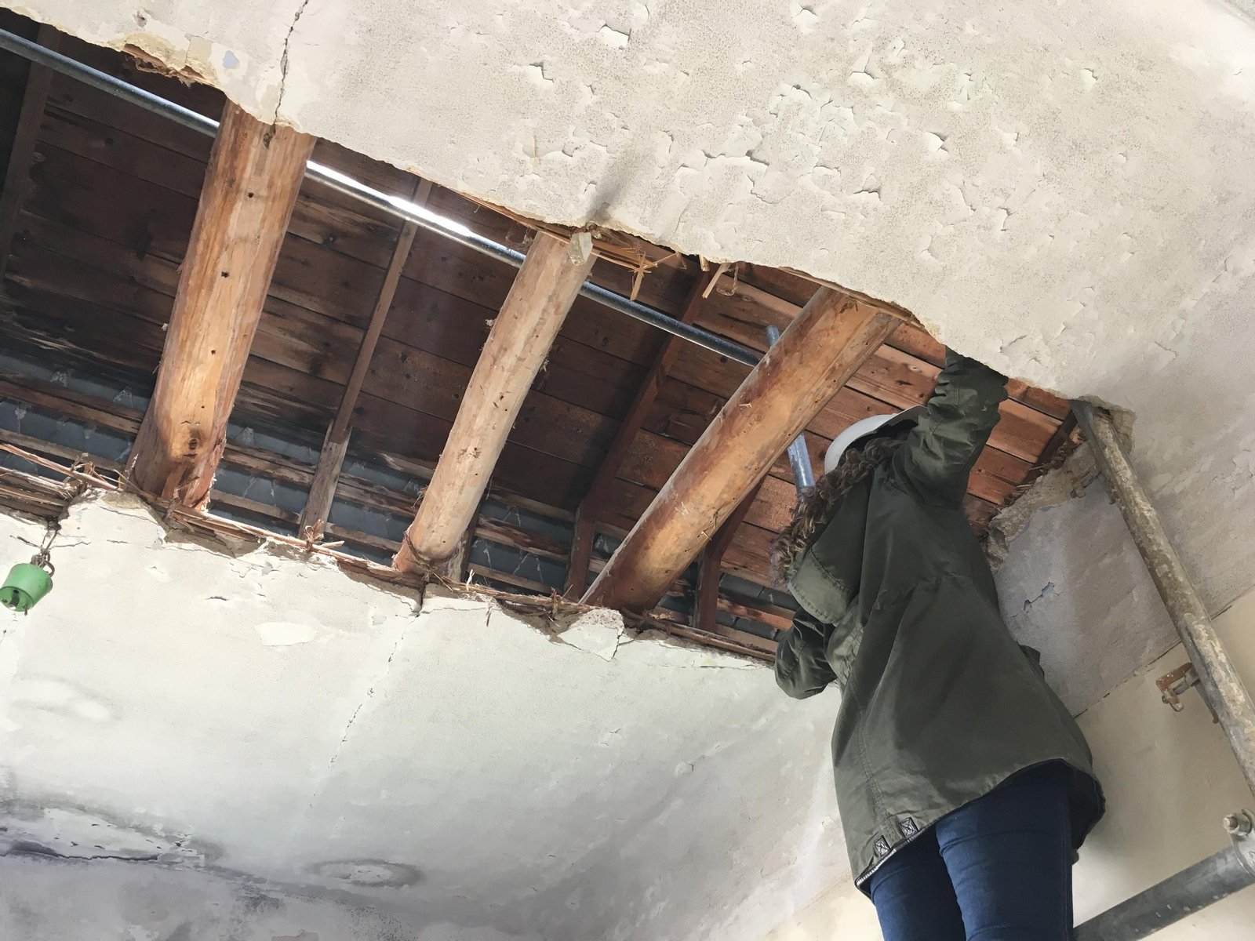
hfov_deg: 61.7
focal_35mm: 29
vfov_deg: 48.2
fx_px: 1051
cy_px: 470
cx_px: 628
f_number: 2.2
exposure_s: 1/33
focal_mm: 4.15
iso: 80
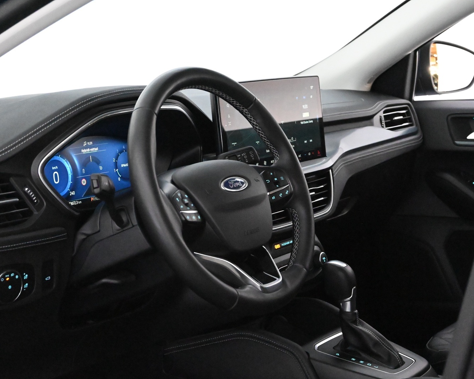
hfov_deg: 26.4
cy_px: 192
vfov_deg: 21.3
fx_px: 1010
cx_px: 259
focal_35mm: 72
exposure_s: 1/60
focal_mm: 42
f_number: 5.6
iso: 16000
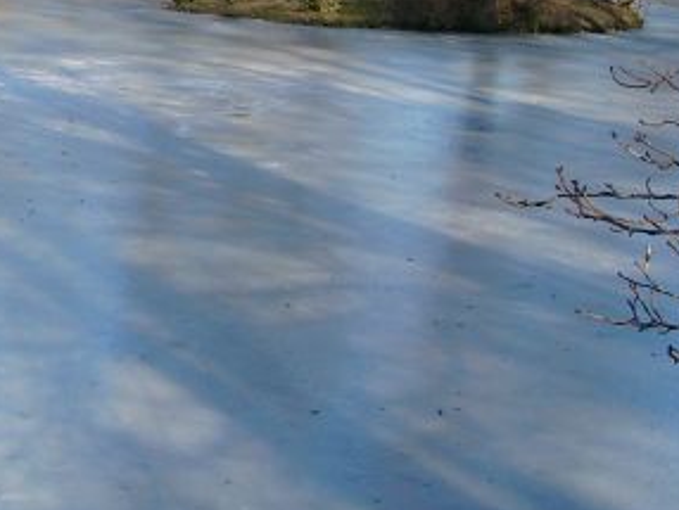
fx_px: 1865
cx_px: -166
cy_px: -19
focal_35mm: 95
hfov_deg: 19.3
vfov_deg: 15.3
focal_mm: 7.13
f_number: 4
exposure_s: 1/365
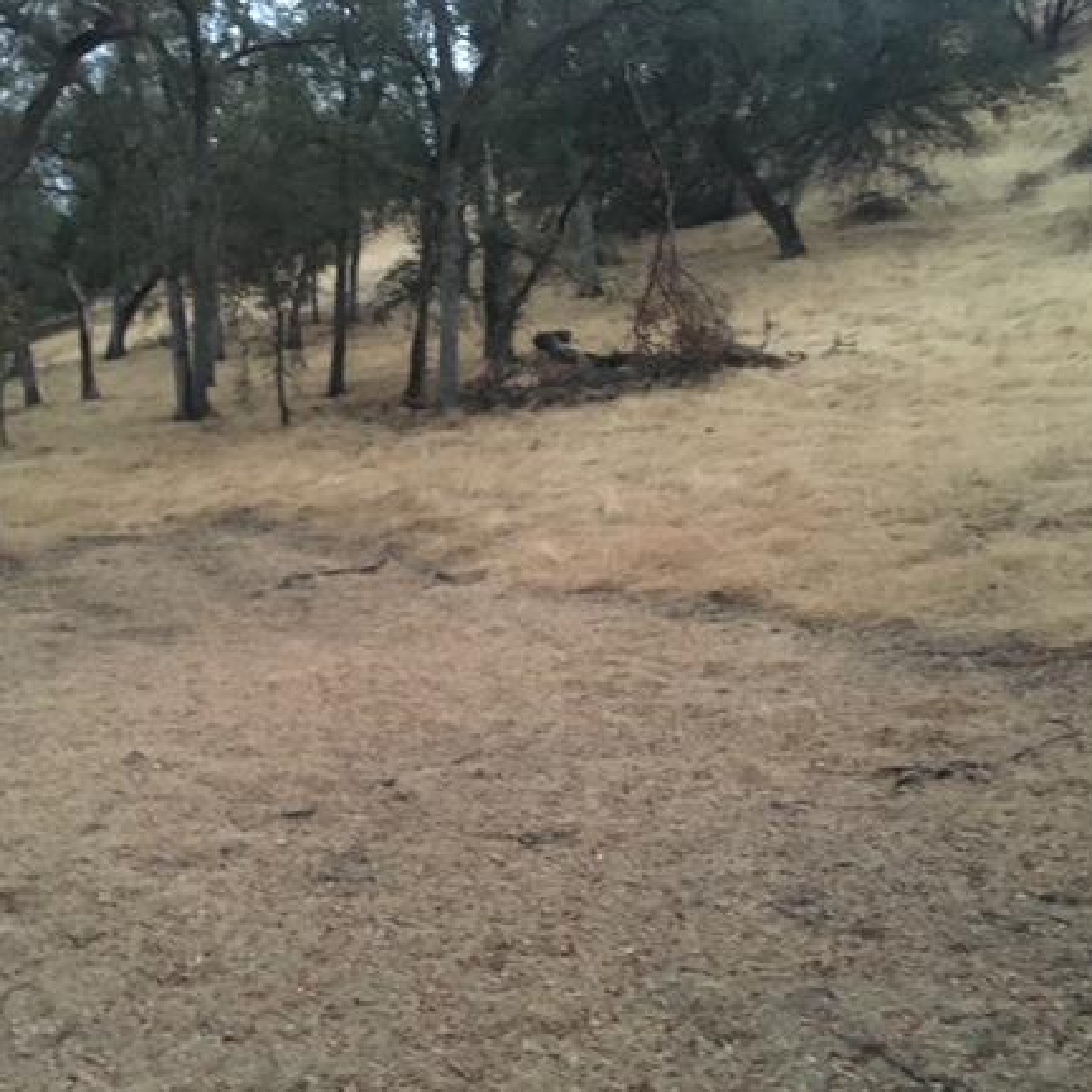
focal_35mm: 38
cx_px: 440
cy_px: 589
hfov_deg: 43.6
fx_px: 1356
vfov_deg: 43.8
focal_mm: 4.15
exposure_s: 1/15
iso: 500
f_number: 2.2
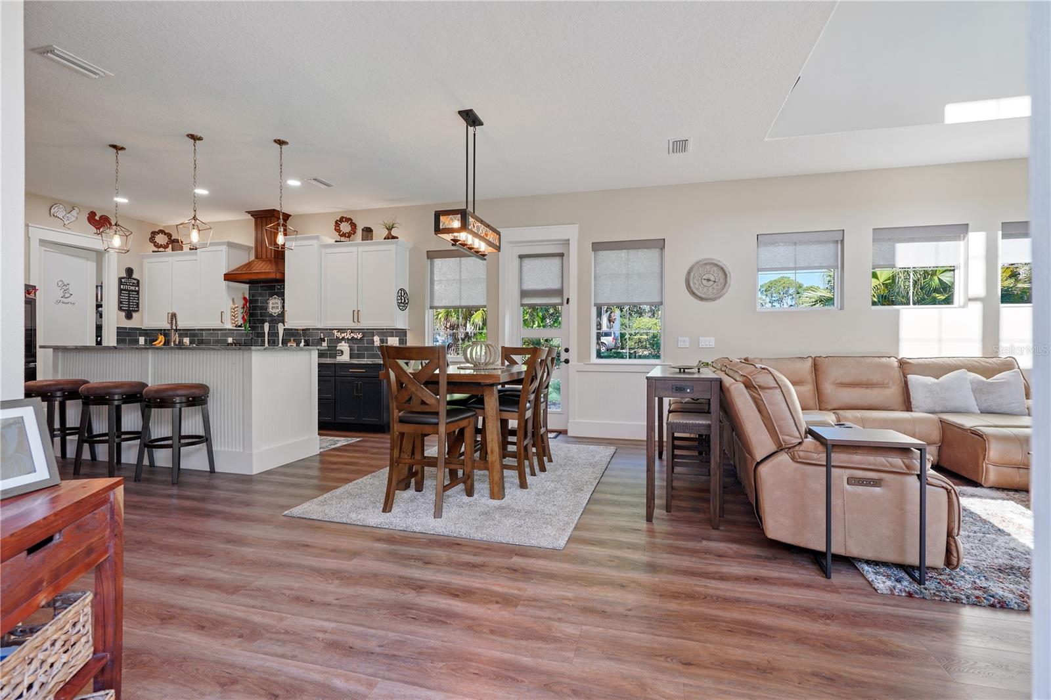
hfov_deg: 96.7
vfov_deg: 73.7
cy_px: 350
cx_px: 526
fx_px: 467
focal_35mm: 16
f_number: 6.3
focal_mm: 16
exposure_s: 1/10
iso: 200
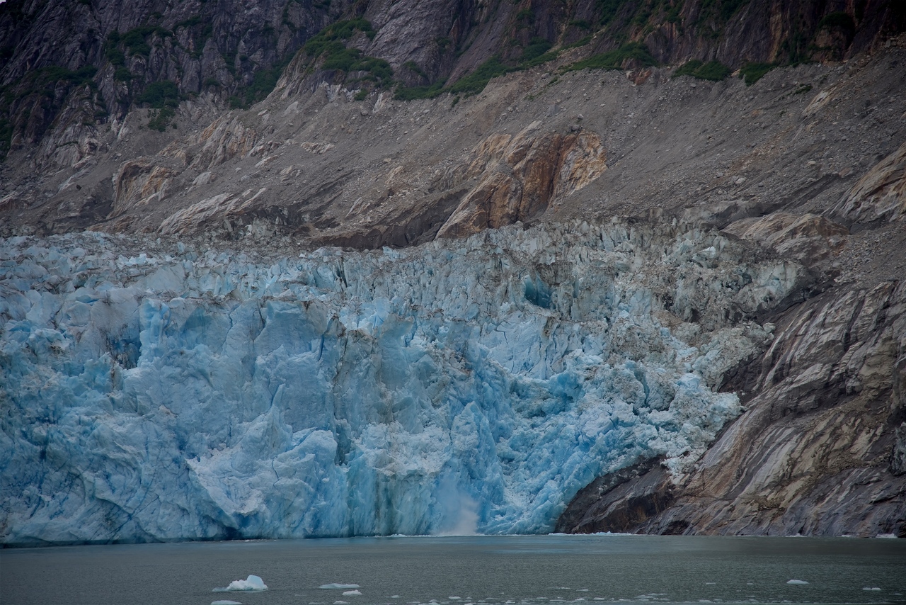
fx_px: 3020
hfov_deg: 17.1
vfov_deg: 11.4
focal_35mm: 120
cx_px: 453
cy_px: 302
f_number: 5
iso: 100
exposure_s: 1/250
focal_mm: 120
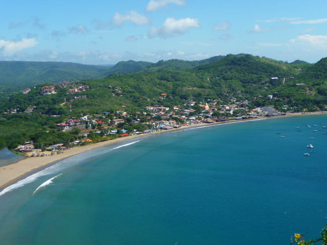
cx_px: 164
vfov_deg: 23.7
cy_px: 122
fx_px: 586
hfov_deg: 31.2
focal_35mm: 62
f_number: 4.5
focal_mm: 10.5
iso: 100
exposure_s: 1/800
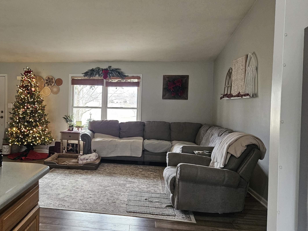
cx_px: 88
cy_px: 115
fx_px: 294
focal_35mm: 33
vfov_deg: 42.9
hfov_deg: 53.5
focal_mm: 5.4
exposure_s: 1/120
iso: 500
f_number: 1.8
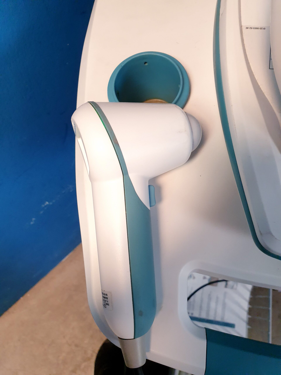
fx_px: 281
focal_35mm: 26
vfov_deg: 67.3
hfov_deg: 53.1
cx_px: 140
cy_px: 188
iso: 250
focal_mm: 4.3
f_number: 2.4
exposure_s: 1/50
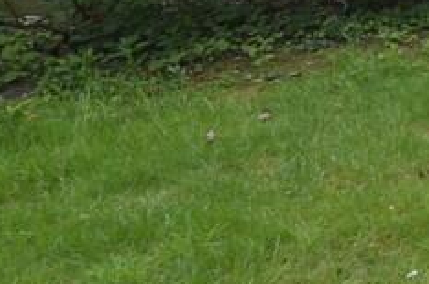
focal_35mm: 72
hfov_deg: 17.7
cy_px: -108
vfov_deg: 17.4
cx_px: 896
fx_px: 858
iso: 200
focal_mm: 11
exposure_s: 1/160
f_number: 6.3
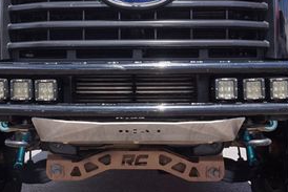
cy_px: 74
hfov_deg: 35.5
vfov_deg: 24.2
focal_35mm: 56
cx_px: 114
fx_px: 448
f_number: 9
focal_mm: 16
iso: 100
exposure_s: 1/100
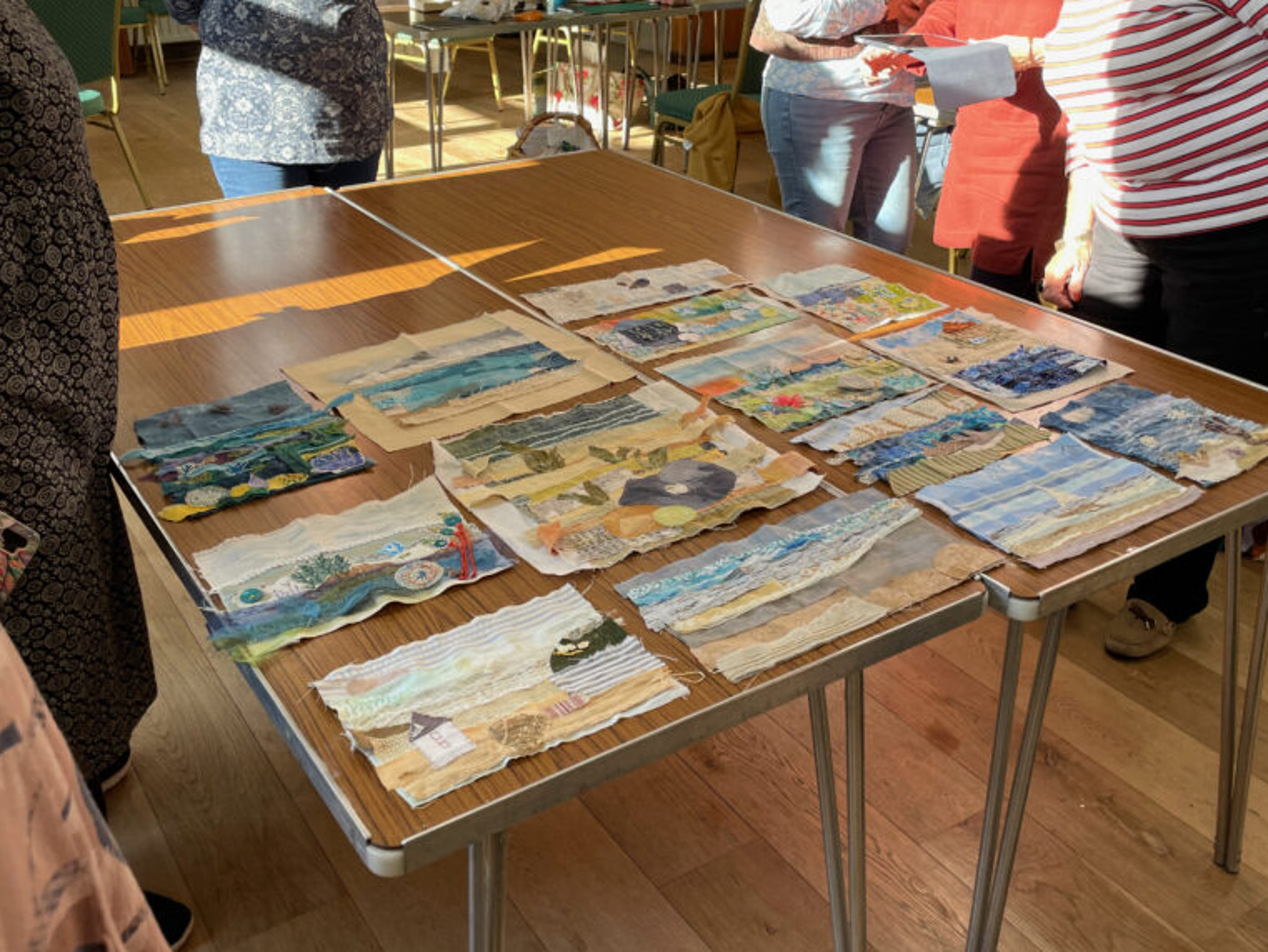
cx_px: 593
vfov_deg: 40.6
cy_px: 407
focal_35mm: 35
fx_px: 1282
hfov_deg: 52.6
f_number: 1.6
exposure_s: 1/136
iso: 32
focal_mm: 4.2
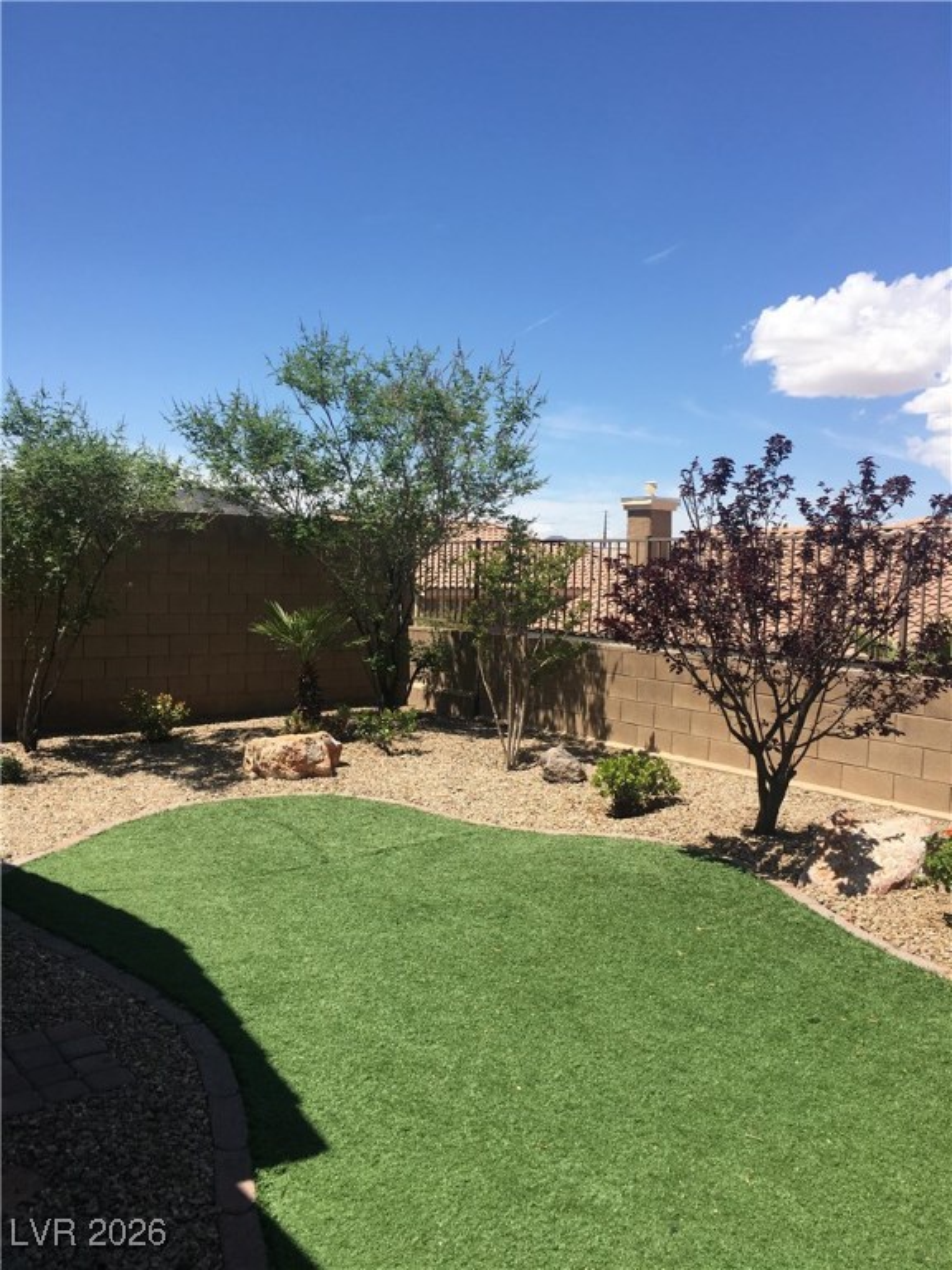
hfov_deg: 48.2
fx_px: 1063
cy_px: 635
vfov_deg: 61.7
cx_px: 476
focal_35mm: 29
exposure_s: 1/1603
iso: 25
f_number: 2.2
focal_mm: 4.15
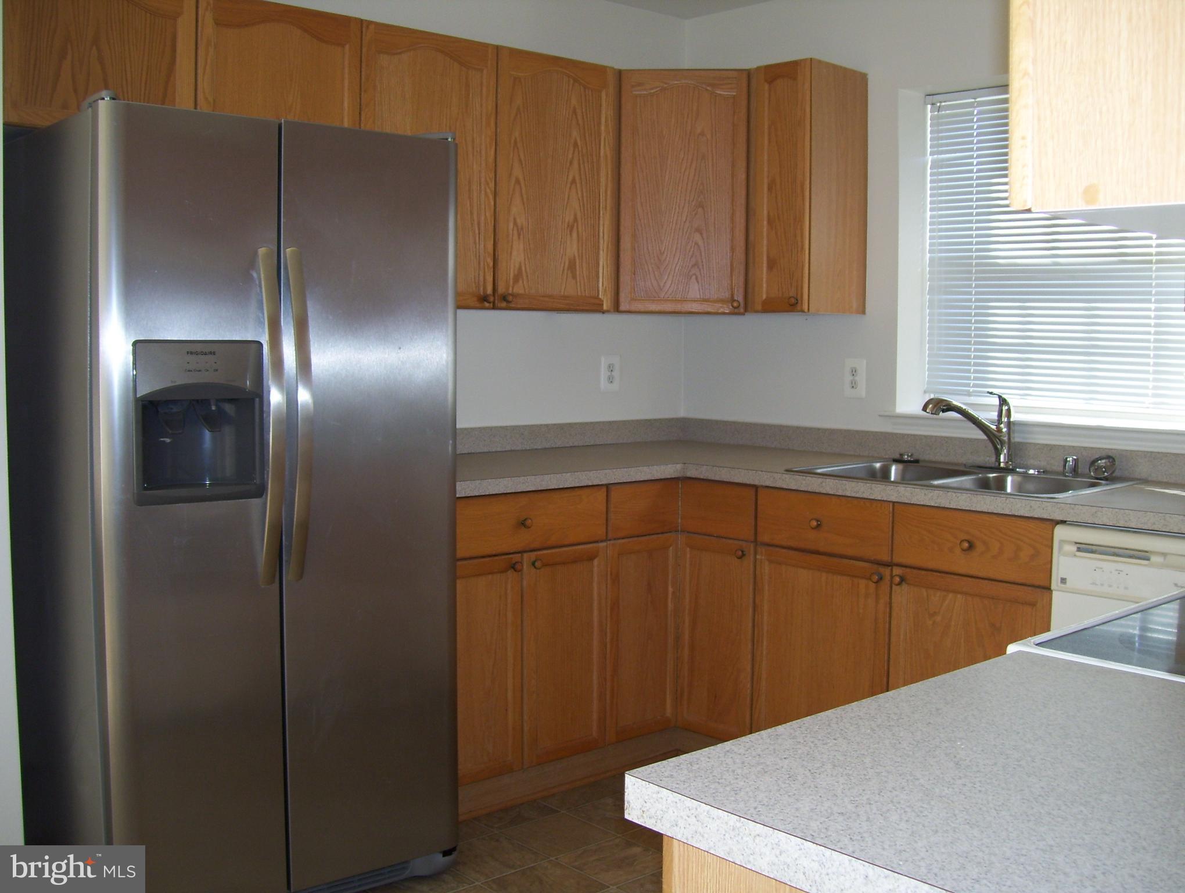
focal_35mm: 36
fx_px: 1234
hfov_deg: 51.3
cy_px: 446
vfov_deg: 39.7
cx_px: 592
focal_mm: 6
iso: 80
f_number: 2.7
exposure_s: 1/60
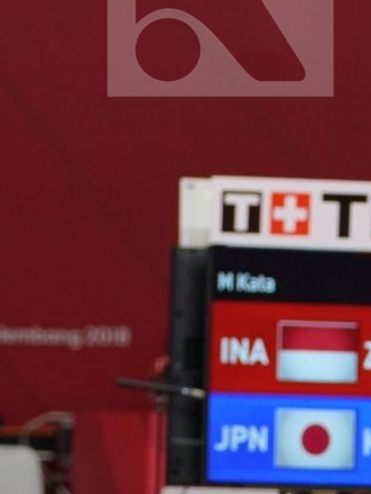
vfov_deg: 3.7
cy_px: -13
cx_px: -190
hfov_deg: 2.8
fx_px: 7702
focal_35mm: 539
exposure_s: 1/500
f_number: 4
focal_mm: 127
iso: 2500
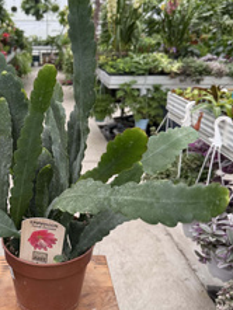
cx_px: 67
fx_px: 341
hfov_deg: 37.1
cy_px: 143
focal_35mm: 38
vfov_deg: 48.9
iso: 100
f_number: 1.78
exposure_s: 1/276
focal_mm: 6.76
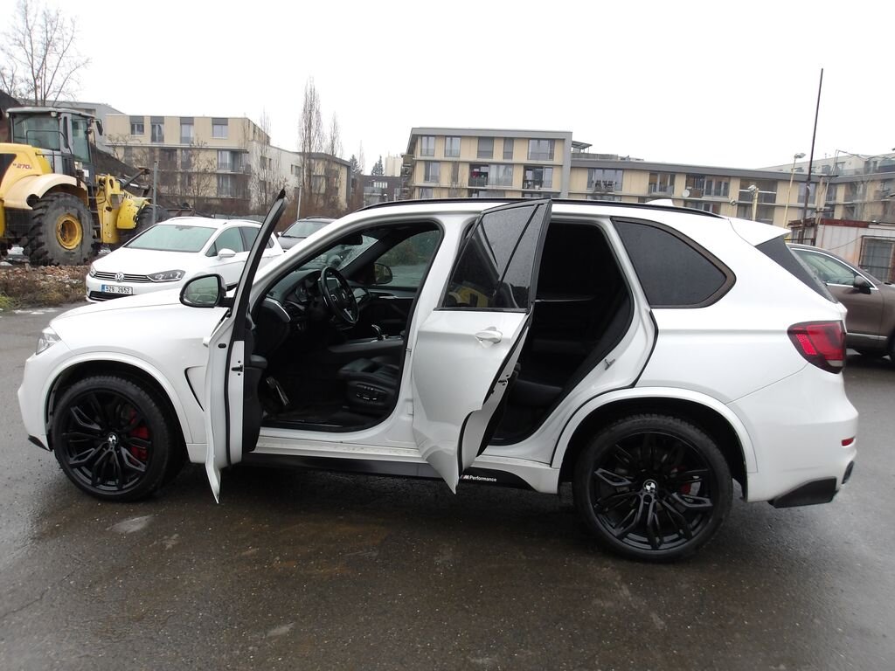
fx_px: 698
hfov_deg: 65.3
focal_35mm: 27
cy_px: 336
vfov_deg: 51.4
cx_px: 448
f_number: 3
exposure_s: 1/150
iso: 100
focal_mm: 4.9
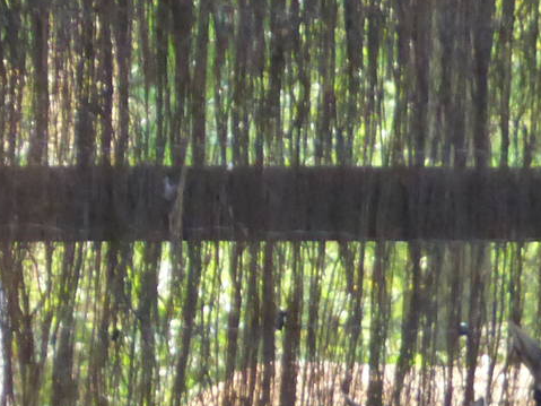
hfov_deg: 1.9
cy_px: 673
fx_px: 16593
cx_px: 761
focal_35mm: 1062
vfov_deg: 1.4
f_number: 5.9
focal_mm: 51.5
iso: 1000
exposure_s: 1/400
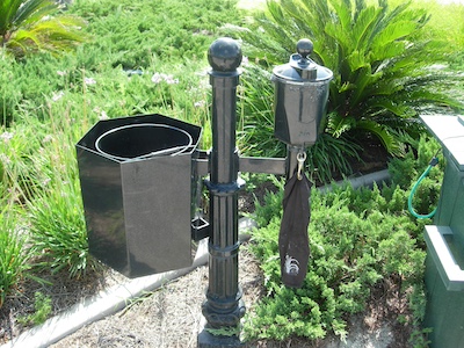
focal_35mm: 38
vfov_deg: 37.7
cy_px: 174
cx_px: 232
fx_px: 509
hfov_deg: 49.0
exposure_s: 1/287
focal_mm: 7.8
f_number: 2.8
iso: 79
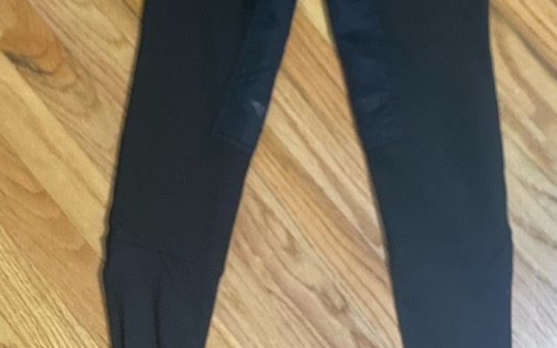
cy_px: -67
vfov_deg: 13.5
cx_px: 328
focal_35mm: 94
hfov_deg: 22.1
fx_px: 1427
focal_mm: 6
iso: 400
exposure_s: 1/17
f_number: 2
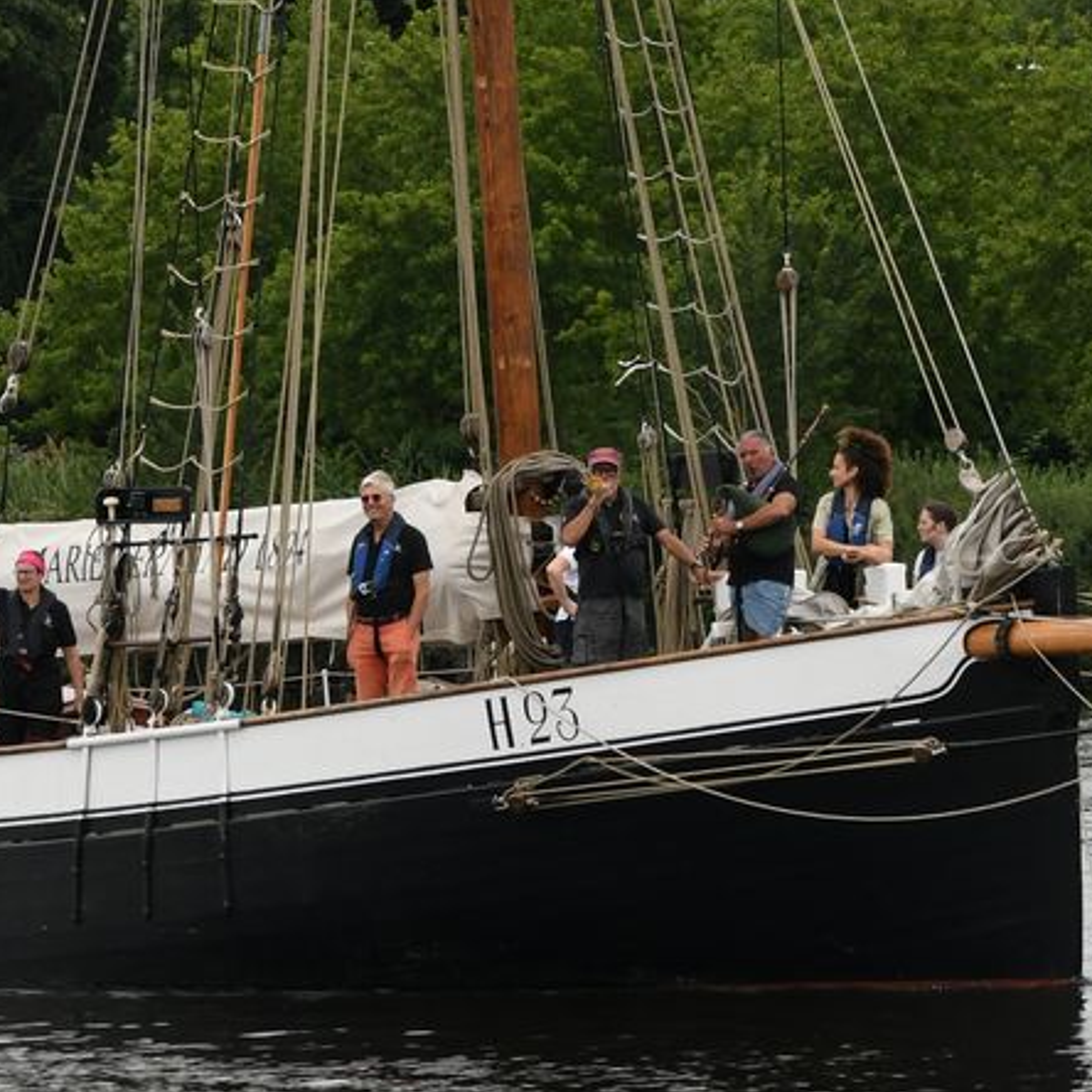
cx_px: 531
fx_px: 7031
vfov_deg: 8.9
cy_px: 561
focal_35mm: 197
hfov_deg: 8.9
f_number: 6.3
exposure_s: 1/400
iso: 400
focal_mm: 98
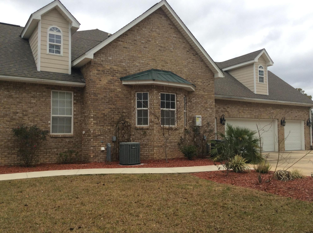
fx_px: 289
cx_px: 156
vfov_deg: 44.0
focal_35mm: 32
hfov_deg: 56.9
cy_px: 116
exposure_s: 1/268
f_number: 2.4
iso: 32
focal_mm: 3.3
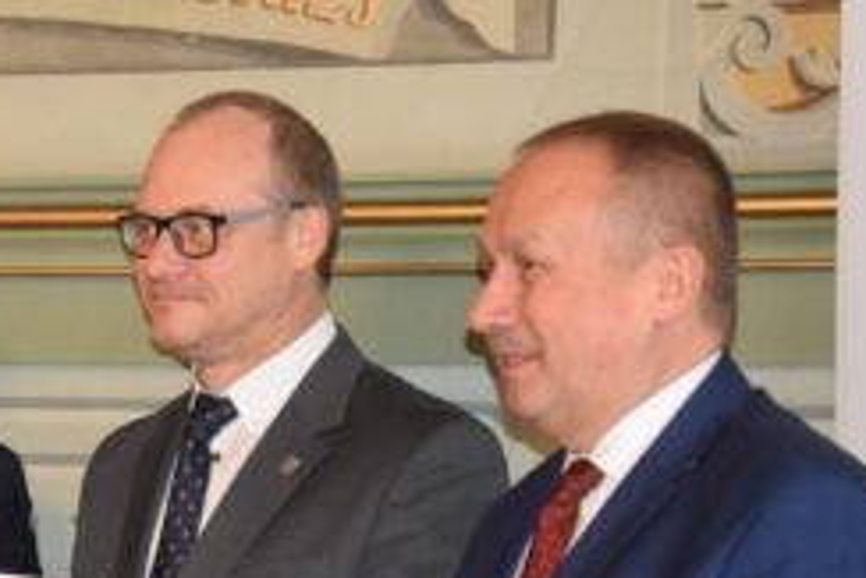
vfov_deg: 7.7
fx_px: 4260
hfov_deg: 11.4
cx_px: -174
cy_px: 535
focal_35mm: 177
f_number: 4.8
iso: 3200
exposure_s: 1/60
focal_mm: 48
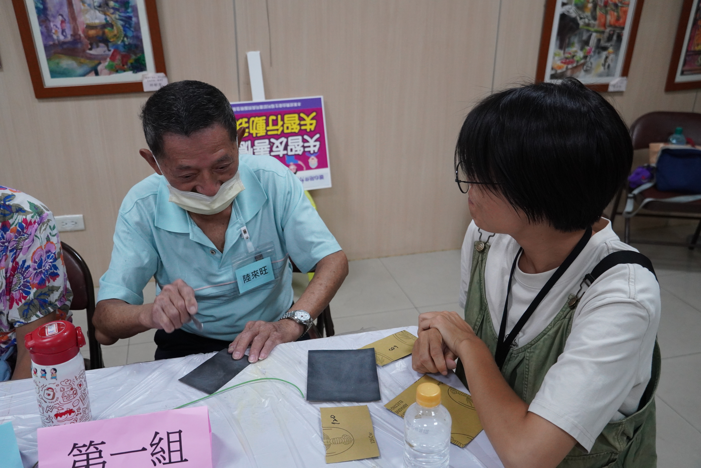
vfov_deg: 41.8
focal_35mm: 32
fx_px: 614
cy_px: 234
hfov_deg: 59.5
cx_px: 350
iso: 1600
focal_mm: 21
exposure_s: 1/160
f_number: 4
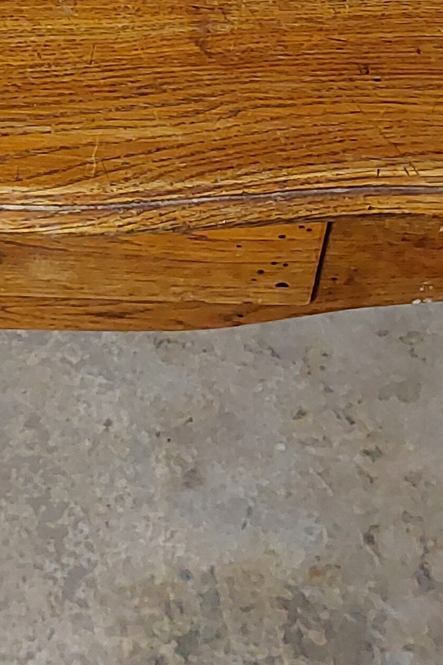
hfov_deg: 14.0
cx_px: -22
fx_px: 1771
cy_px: 59
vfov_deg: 20.8
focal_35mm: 96
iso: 1000
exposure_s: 1/25
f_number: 1.8
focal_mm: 5.23
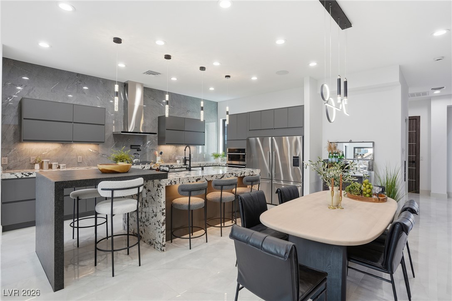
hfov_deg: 93.3
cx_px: 226
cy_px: 150
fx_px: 213
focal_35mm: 17
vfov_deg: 70.4
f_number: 8
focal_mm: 17
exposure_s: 1/125
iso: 125
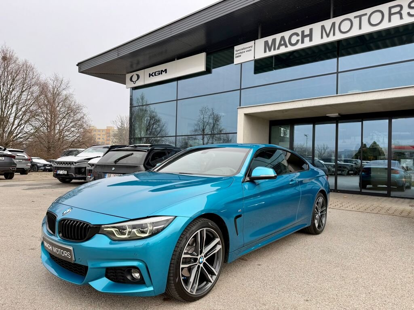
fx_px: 287
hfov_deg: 71.6
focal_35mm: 24
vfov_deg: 56.8
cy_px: 155
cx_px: 207
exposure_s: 1/589
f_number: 1.78
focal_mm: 6.76
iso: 100
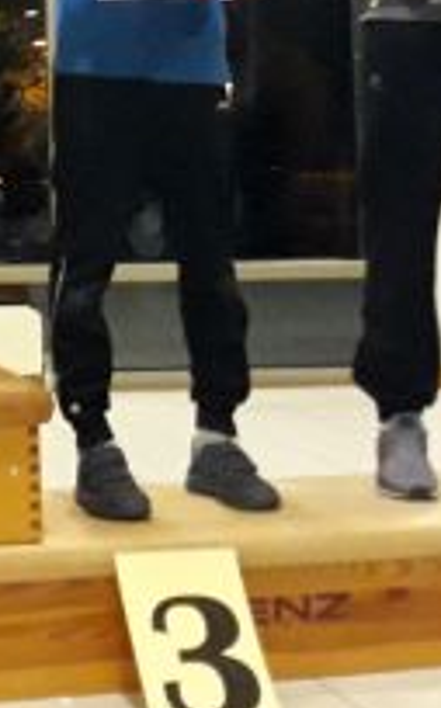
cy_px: 31
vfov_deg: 22.3
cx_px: -146
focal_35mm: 90
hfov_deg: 13.9
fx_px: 1736
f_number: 1.7
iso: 640
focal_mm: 3.71
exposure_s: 1/20
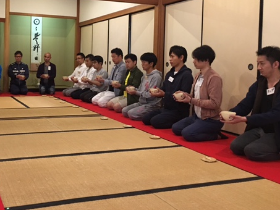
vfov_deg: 34.9
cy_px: 72
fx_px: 332
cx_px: 83
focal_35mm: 41
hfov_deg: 44.7
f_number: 2.2
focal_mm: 4.15
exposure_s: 1/15
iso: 100
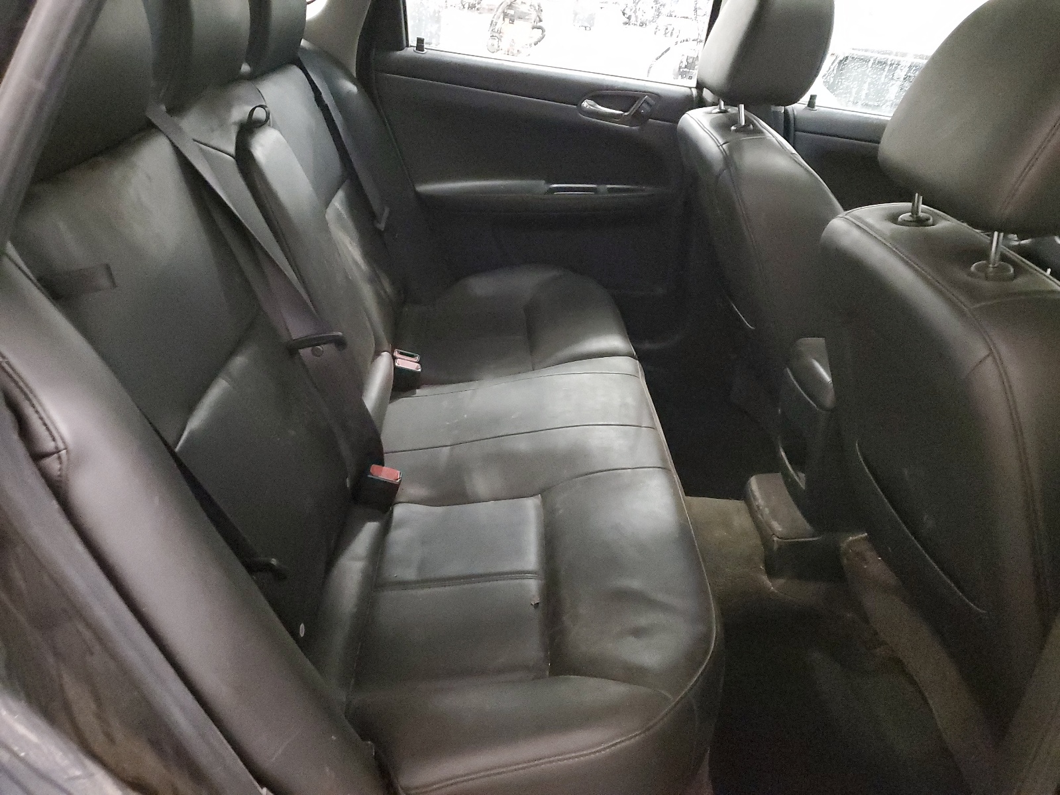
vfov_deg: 53.1
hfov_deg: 67.3
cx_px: 530
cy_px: 398
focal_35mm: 26
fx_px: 796
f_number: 1.5
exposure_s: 1/15
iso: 1063
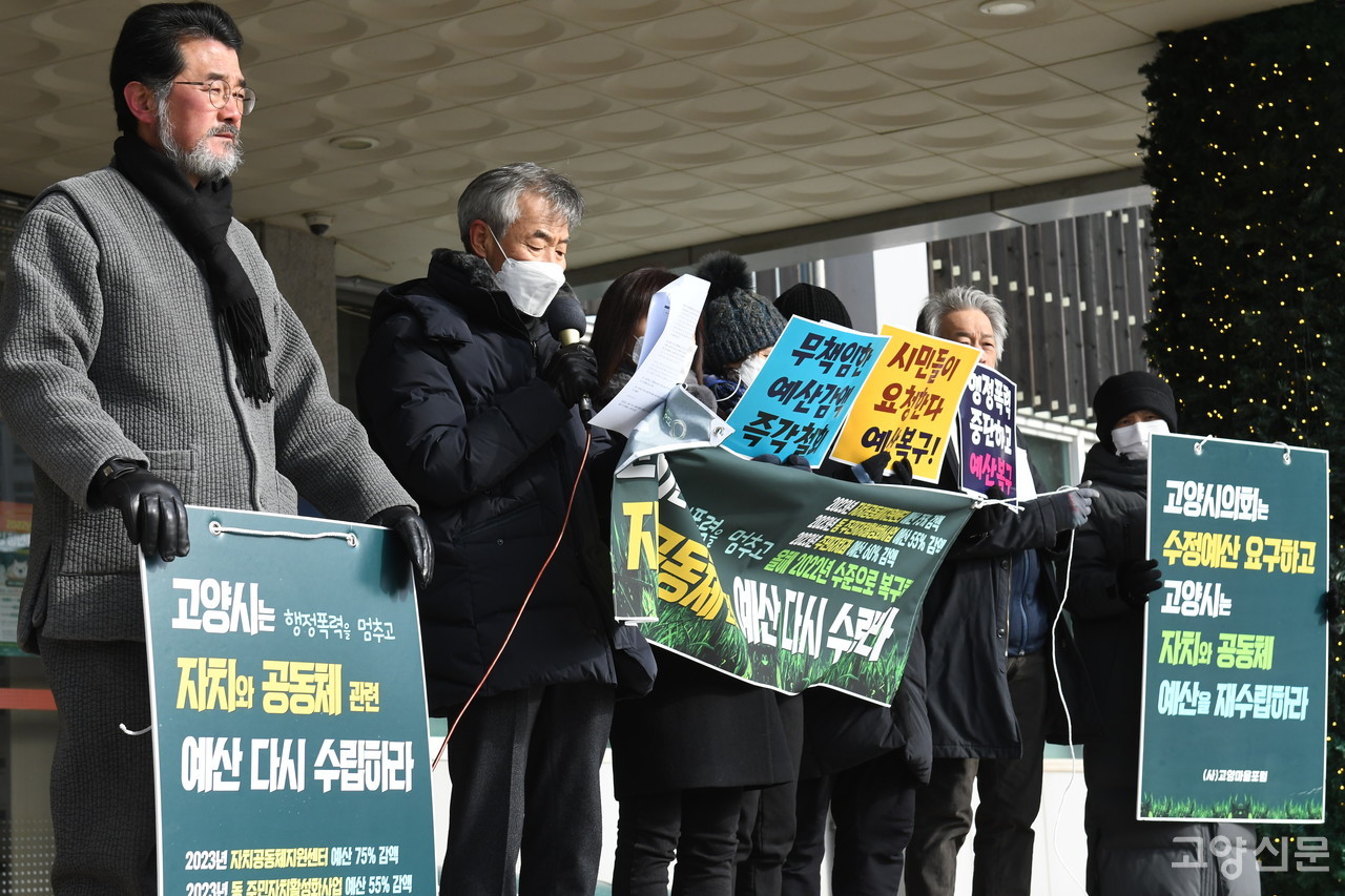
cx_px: 672
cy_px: 448
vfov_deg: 16.6
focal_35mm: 82
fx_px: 3063
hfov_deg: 24.8
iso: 800
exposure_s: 1/1250
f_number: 6.3
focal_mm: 55
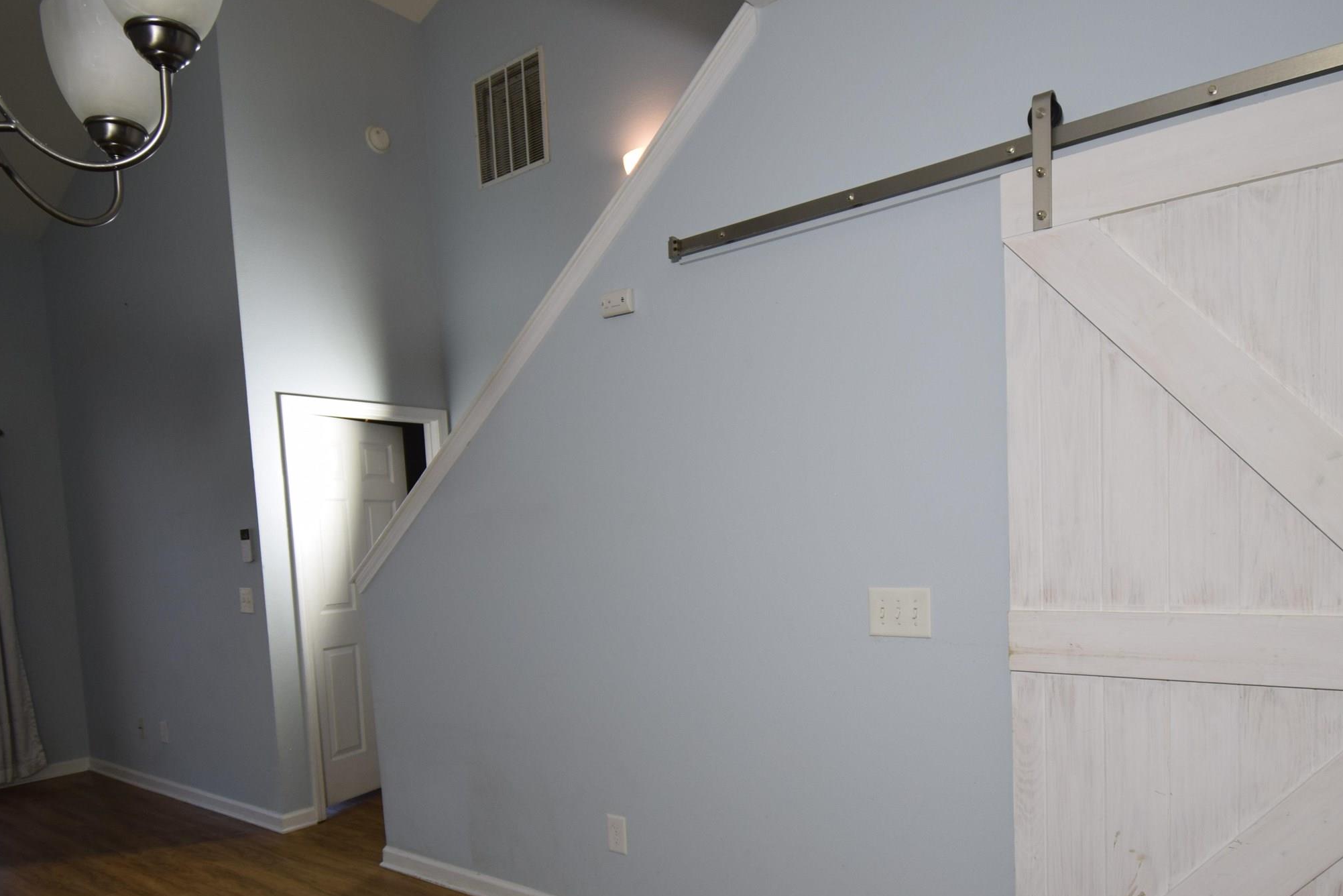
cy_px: 610
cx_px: 727
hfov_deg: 75.9
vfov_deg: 53.8
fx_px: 858
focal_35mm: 23
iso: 400
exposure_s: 1/100
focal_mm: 10
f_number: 5
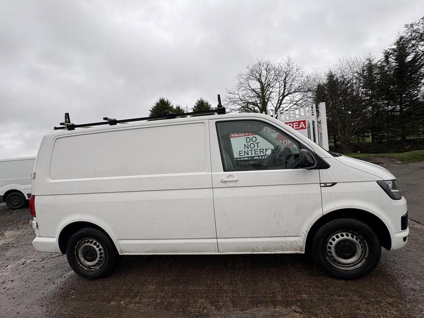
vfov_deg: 81.7
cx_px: 224
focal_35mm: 15
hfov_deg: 98.1
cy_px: 161
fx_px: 184
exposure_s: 1/201
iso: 40
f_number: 2.2
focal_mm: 2.22
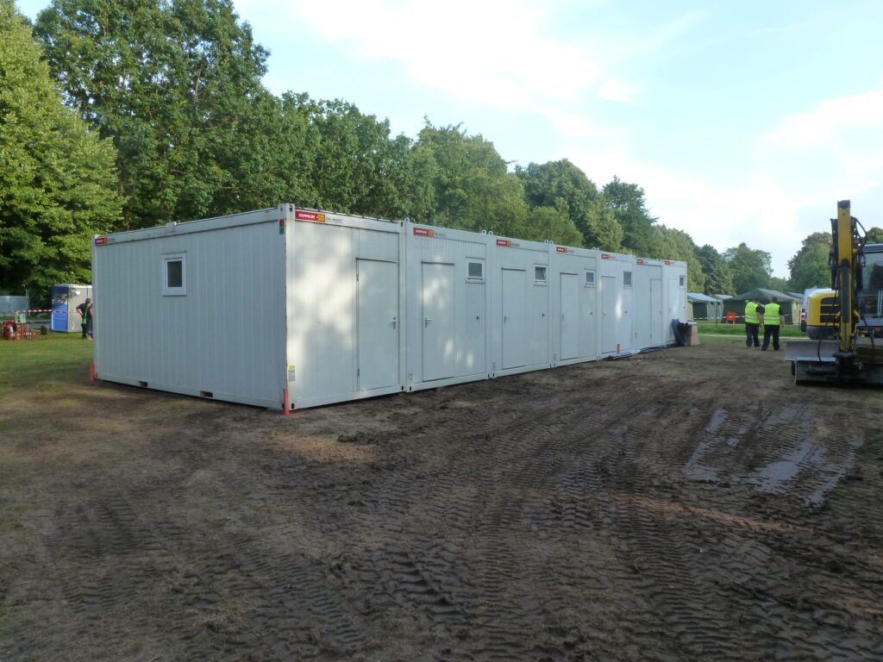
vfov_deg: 56.8
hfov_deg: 71.6
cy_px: 331
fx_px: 612
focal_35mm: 24
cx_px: 442
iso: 160
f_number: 4
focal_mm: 4.3
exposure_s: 1/125
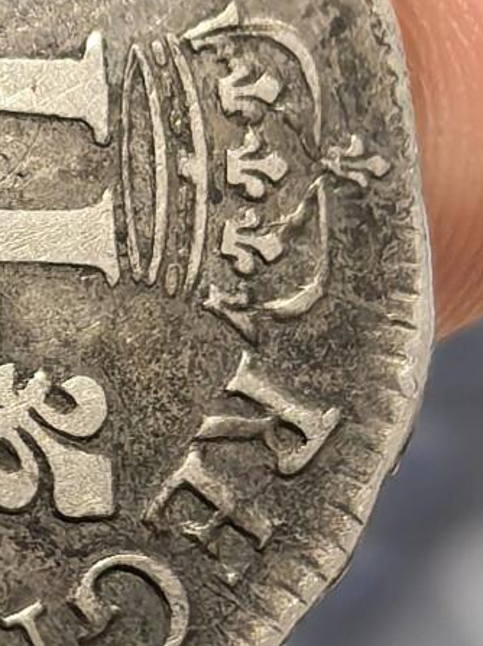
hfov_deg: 6.7
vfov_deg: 9.1
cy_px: 185
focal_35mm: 218
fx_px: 4060
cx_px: -255
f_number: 2
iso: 250
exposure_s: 1/50
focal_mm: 6.98
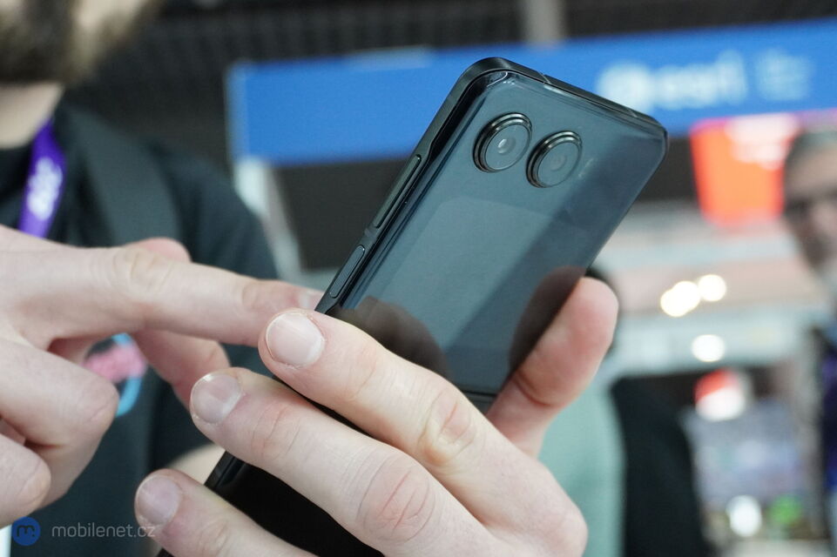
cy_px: 278
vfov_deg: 30.8
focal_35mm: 44
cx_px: 418
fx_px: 1011
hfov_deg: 45.0
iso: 2500
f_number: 5
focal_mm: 29
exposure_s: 1/125
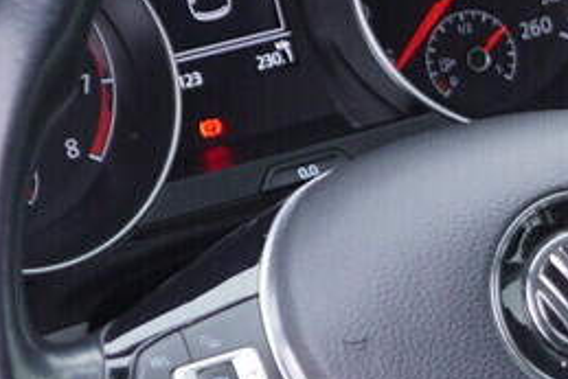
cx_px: 818
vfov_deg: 6.9
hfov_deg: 10.0
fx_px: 3157
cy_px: 182
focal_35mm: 200
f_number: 2.8
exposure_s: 1/40
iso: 160
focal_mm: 24
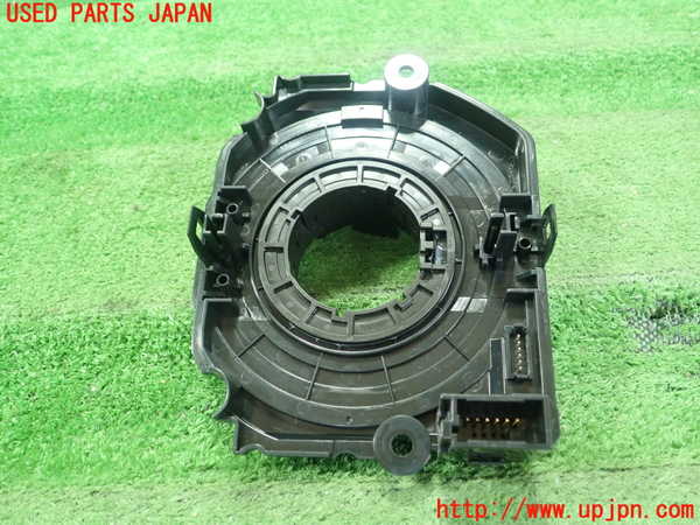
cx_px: 350
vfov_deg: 46.8
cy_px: 262
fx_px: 607
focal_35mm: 30
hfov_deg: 60.0
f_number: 2.3
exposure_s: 1/125
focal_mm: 5.5
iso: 800
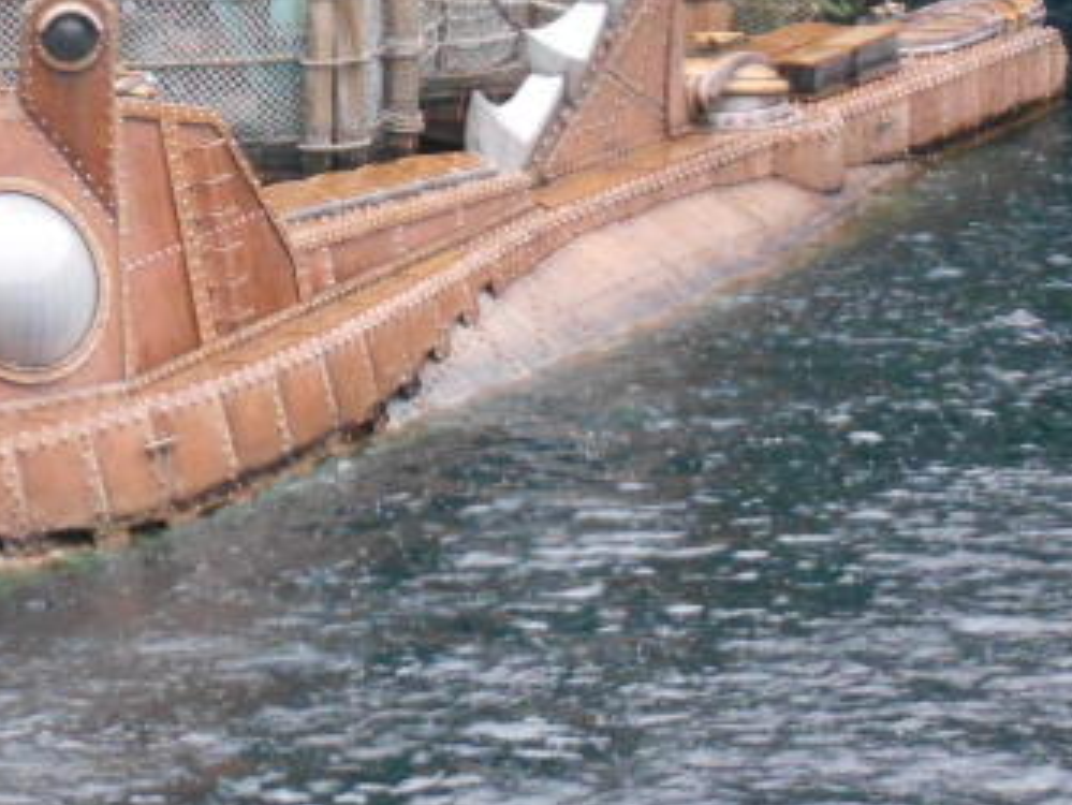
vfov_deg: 6.8
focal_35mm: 217
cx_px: 377
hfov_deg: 9.1
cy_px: 174
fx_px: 6723
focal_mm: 20.1
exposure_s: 1/60
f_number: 6
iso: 800
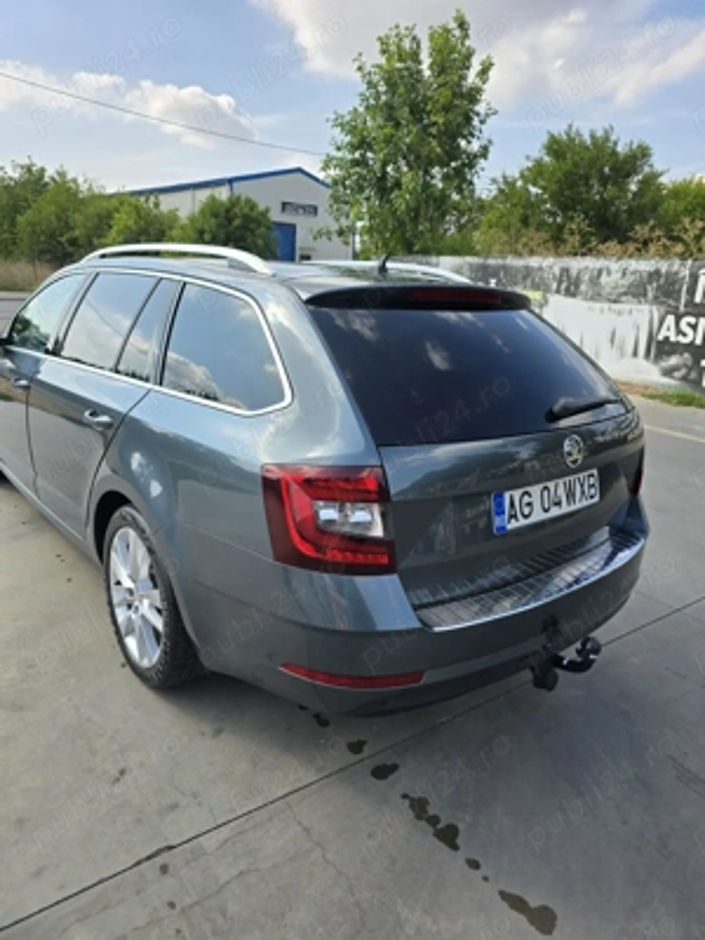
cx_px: 352
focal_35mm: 23
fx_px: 625
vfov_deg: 73.9
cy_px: 470
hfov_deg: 58.9
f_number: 1.7
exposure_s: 1/547
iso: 12
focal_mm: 6.3
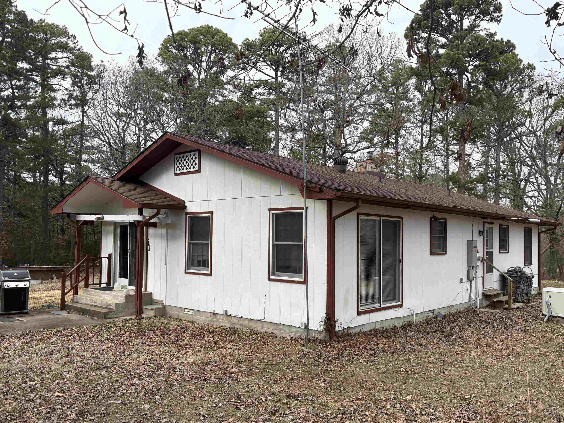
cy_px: 226
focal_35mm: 29
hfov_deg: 61.6
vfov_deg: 48.2
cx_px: 298
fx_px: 473
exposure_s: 1/1393
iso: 50
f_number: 1.6
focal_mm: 5.96
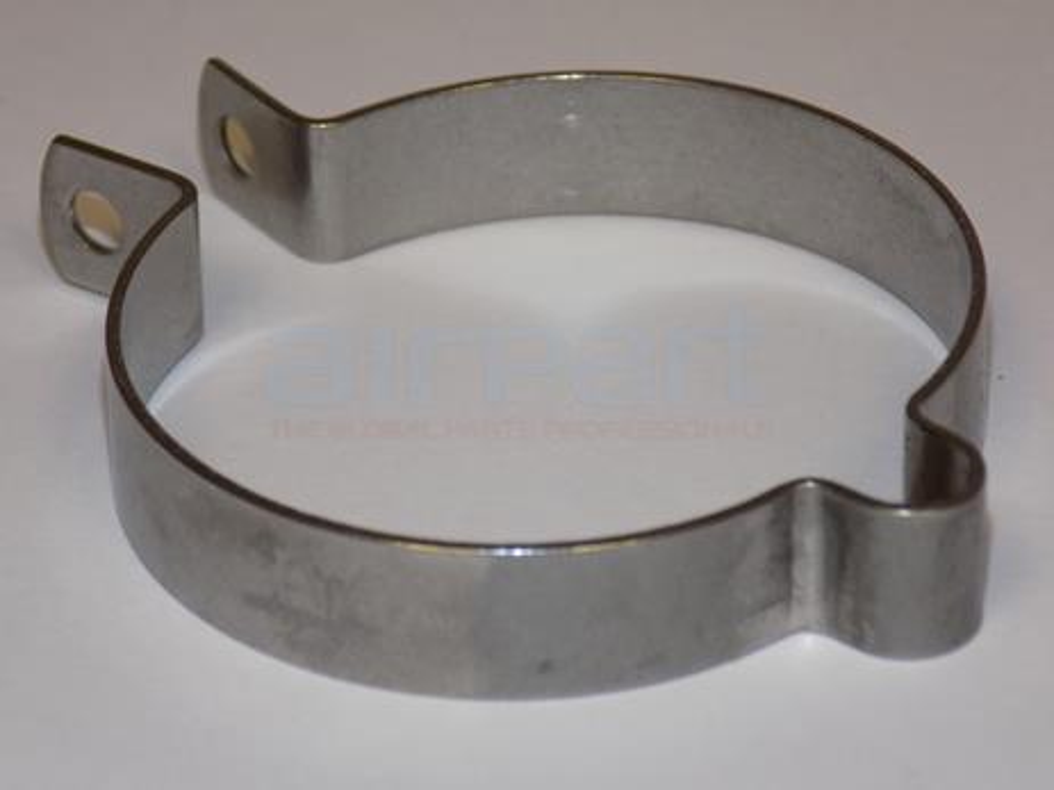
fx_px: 5114
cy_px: 395
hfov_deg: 11.8
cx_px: 527
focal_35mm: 168
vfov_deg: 8.8
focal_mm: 29.9
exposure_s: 1/30
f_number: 5.3
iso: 200
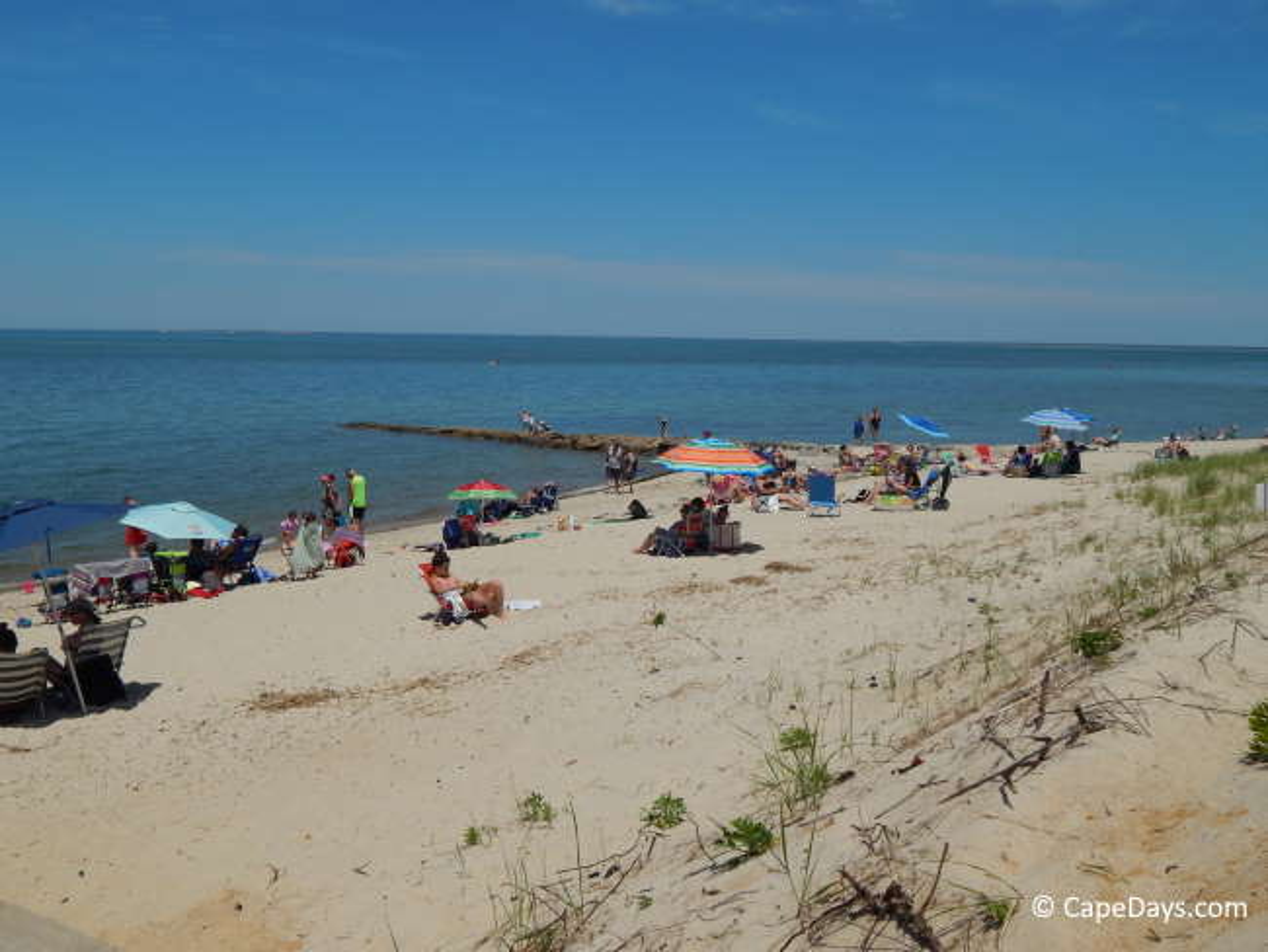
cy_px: 476
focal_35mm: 38
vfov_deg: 37.7
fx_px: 1392
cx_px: 634
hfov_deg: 49.0
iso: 125
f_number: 6.9
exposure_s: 1/1000
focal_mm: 6.8
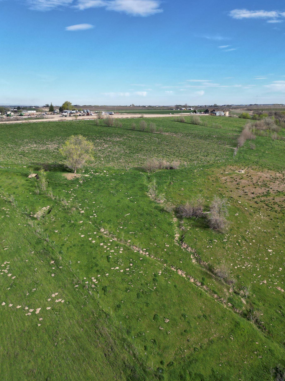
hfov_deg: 46.5
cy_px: 180
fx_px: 329
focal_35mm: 30
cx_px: 172
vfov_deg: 59.9
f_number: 1.7
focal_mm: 6.72
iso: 100
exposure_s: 1/2500
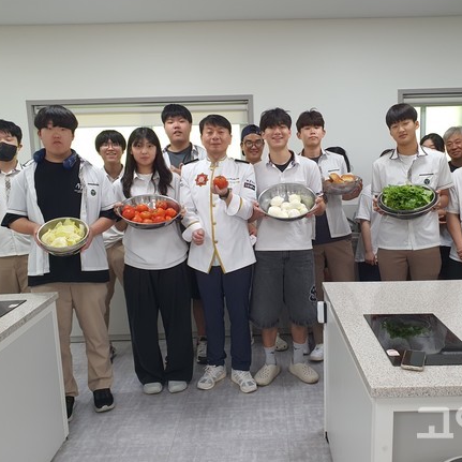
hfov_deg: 50.8
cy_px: 226
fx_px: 483
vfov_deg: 51.1
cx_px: 272
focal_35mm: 32
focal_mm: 4.3
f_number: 2.4
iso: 160
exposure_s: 1/120
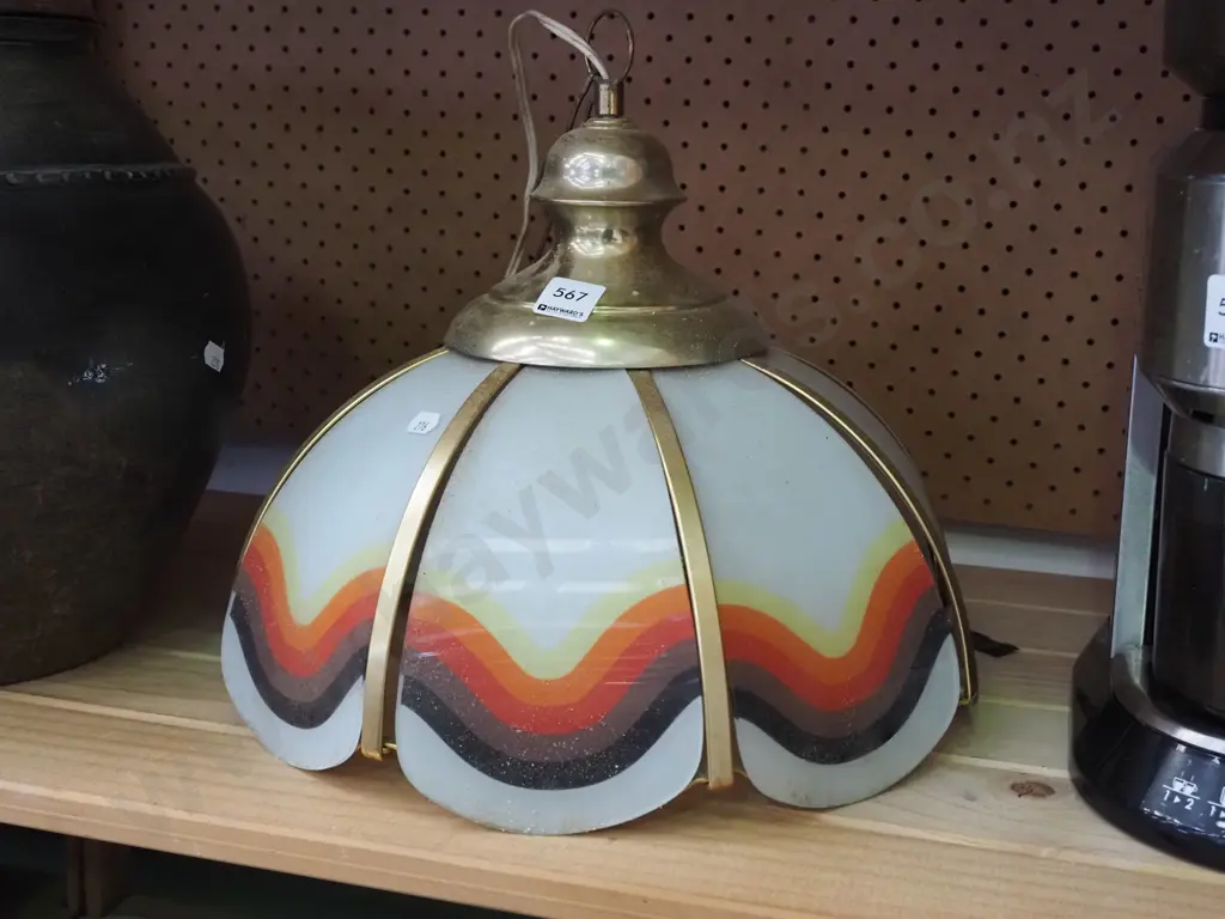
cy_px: 460
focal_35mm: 44
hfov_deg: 42.9
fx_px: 1557
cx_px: 612
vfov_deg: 32.9
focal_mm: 22
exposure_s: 1/160
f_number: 5.6
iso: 3200
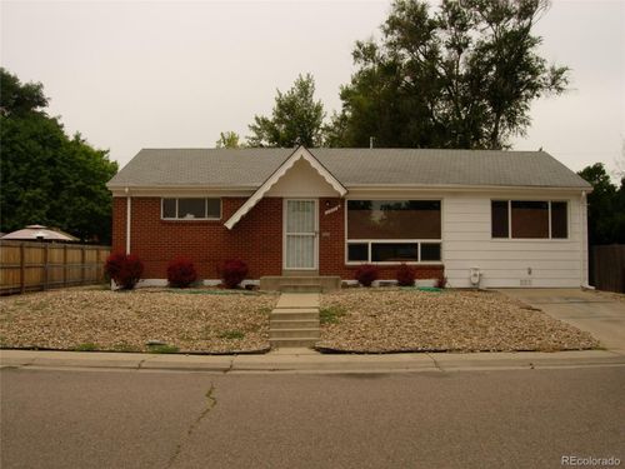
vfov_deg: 37.7
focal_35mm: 38
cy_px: 234
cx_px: 312
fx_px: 686
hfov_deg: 49.0
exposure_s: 1/470
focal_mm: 7.8
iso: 64
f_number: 4.8
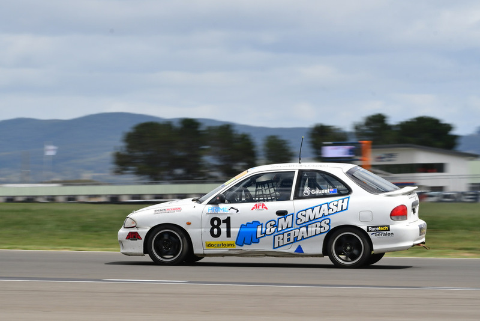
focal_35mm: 300
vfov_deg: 4.6
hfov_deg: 6.9
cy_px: 160
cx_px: 240
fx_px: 4001
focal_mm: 200
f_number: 11
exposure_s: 1/250
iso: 160
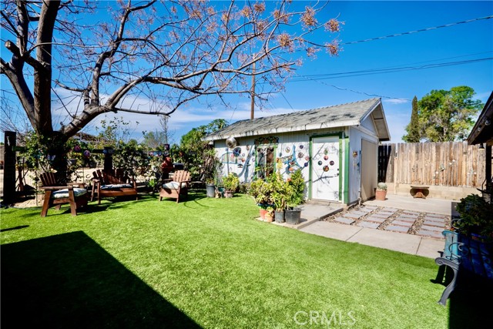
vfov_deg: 73.8
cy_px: 164
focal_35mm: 16
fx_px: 219
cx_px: 246
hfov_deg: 96.7
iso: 64
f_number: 22
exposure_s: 1/200
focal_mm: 16
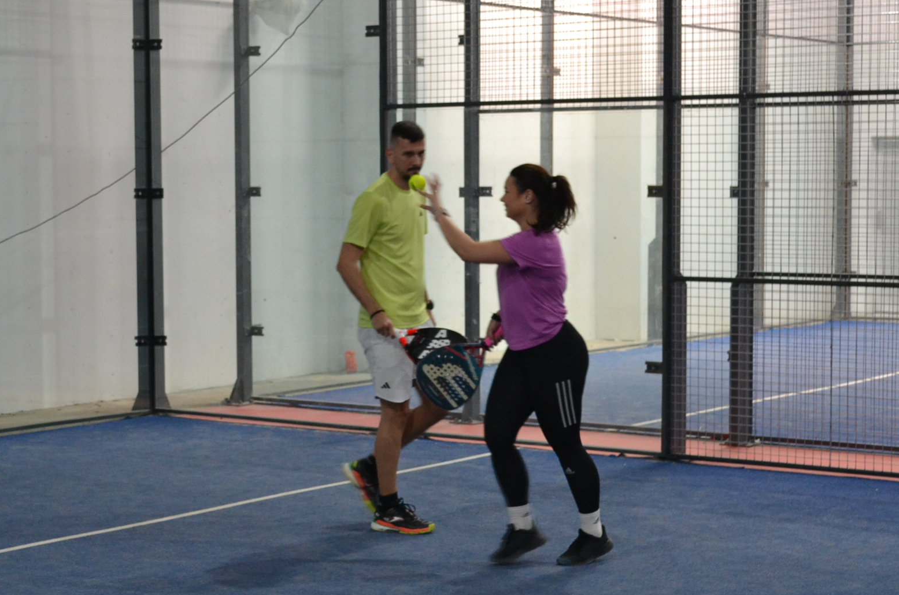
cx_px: 427
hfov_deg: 30.6
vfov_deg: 20.5
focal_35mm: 66
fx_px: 1644
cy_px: 352
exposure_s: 1/60
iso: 1250
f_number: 5
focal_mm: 36
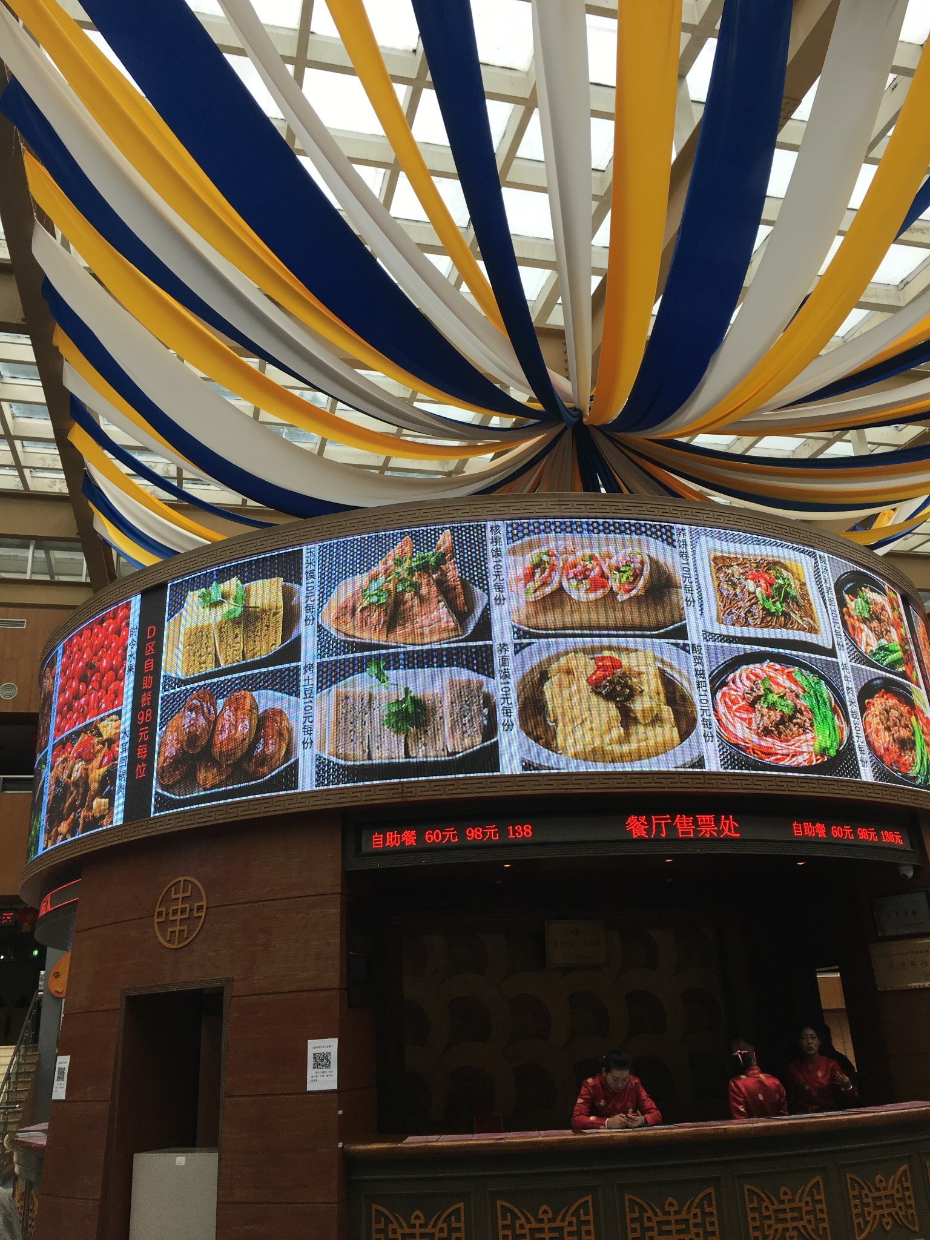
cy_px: 620
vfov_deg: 61.7
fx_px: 1039
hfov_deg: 48.2
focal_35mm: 29
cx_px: 465
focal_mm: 4.15
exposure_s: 1/223
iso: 25
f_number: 2.2
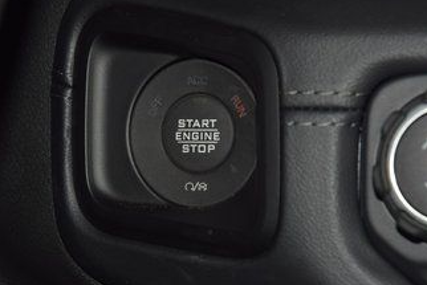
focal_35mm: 209
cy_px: 125
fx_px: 2480
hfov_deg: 9.8
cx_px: 190
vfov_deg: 6.6
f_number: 8
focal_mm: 70
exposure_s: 1/125
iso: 100
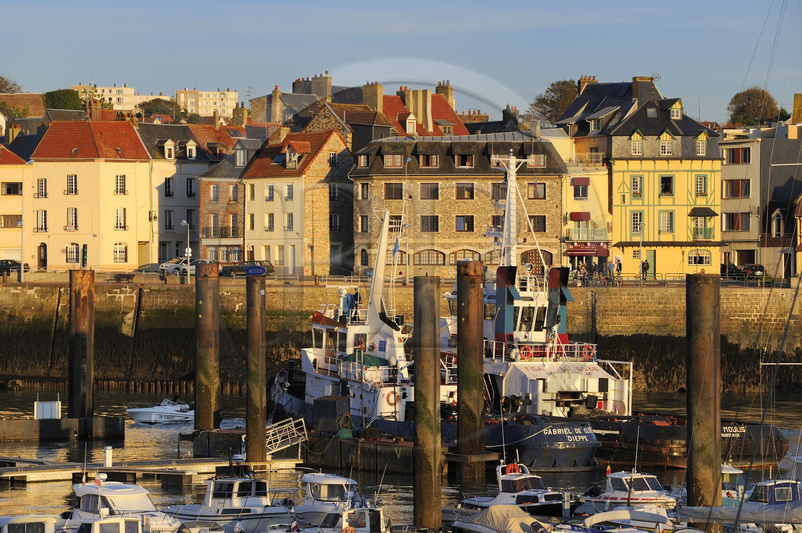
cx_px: 401
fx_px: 3227
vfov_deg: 9.4
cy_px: 266
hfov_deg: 14.2
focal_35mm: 145
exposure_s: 1/200
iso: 200
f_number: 9
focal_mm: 145
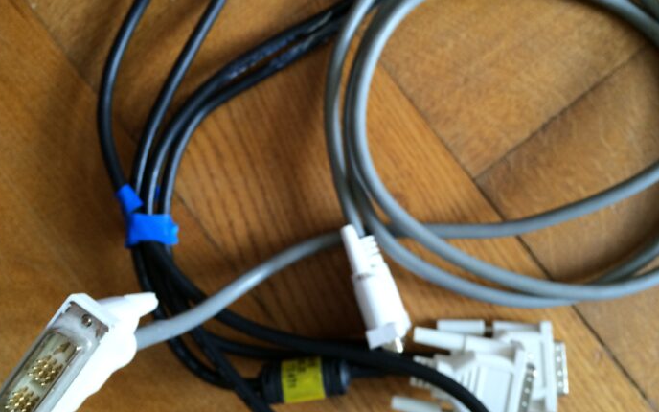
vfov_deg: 38.3
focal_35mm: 33
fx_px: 593
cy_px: 188
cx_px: 339
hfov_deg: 58.1
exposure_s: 1/33
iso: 125
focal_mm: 4.15
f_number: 2.2
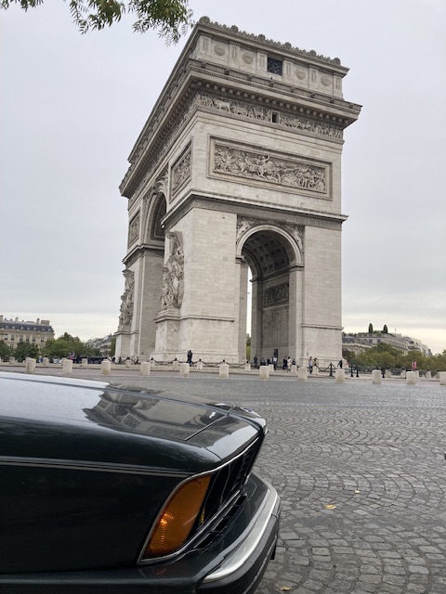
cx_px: 223
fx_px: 481
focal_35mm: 28
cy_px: 297
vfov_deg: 63.4
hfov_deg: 49.7
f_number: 1.8
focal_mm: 3.99
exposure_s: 1/783
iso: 20
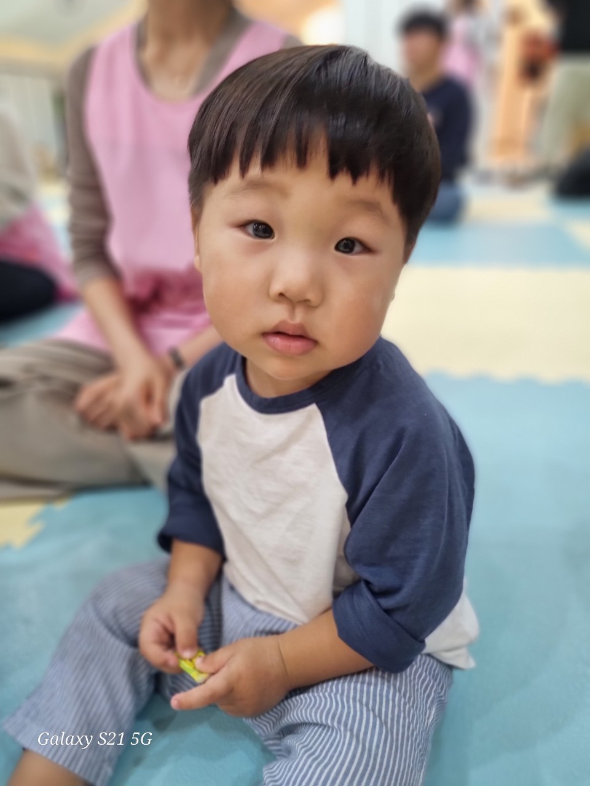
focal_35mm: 26
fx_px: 591
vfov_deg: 67.3
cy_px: 393
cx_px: 295
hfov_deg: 53.1
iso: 160
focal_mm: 5.4
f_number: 1.8
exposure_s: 1/60
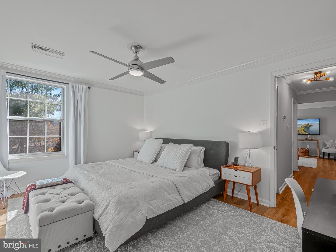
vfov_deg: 78.1
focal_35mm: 16
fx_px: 155
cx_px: 168
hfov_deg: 94.5
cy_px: 126
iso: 100
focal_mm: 8
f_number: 9
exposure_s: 1/6
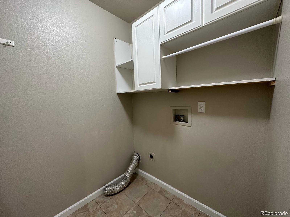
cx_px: 145
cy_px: 108
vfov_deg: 85.7
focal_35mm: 14
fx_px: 117
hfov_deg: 102.1
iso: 200
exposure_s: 1/60
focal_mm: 2.22
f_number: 2.2
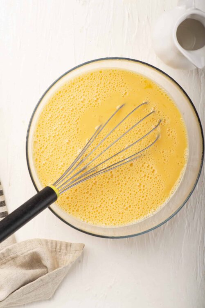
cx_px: 102
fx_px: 896
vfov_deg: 19.4
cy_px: 154
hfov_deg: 13.1
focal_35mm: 105
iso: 100
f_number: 9
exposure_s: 1/200
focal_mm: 105
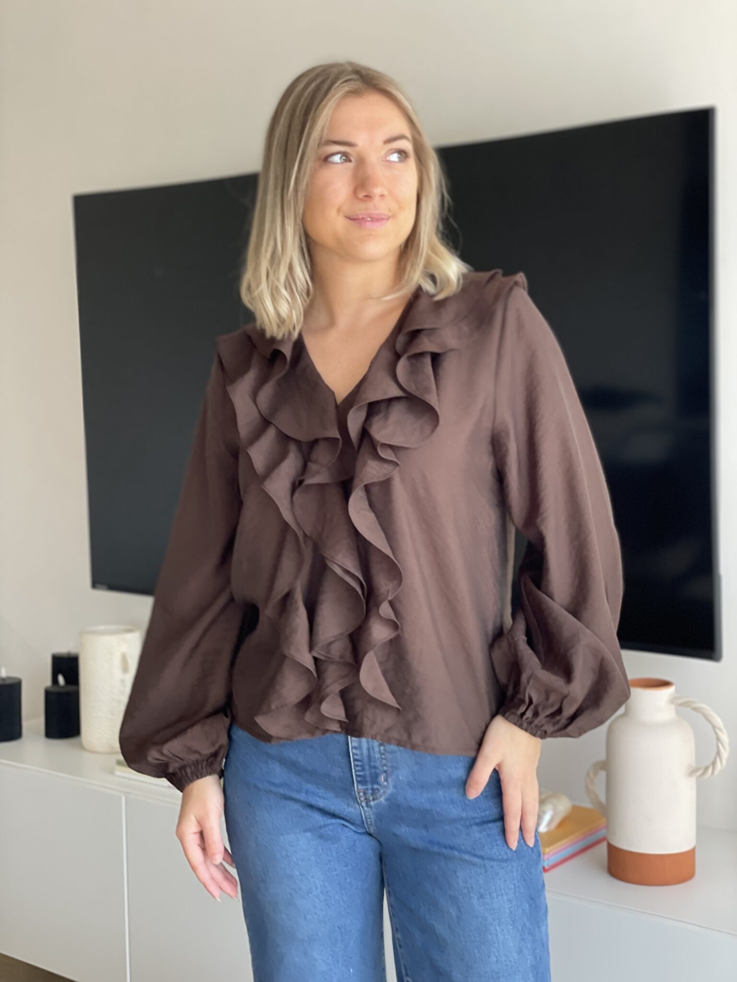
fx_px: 1476
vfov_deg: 36.8
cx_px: 368
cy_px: 491
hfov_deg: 28.0
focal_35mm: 52
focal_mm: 6
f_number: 2
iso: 32
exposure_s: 1/122
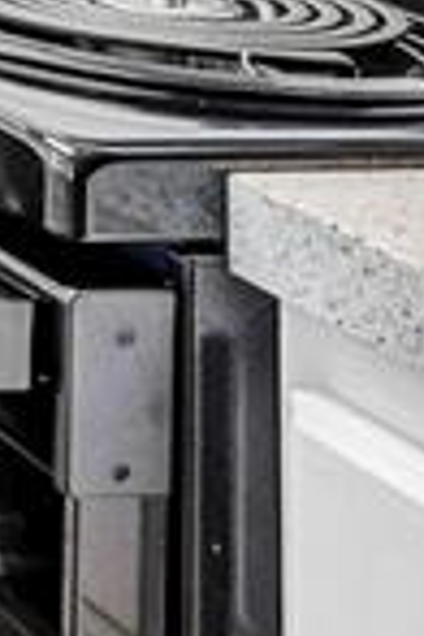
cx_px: -1255
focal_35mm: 125
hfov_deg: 7.6
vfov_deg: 14.6
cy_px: -469
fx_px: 2208
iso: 320
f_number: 7.1
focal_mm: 18
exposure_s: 1/40
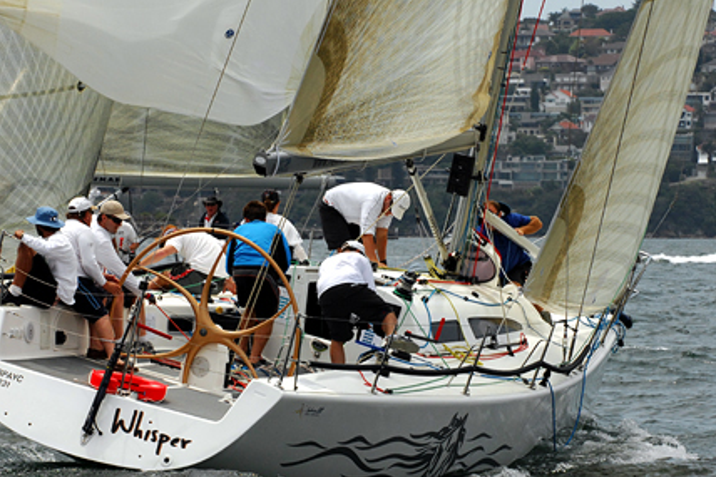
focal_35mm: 326
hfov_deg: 6.3
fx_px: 6475
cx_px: 351
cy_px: 227
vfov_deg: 4.2
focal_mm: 155
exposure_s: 1/1000
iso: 400
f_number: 8
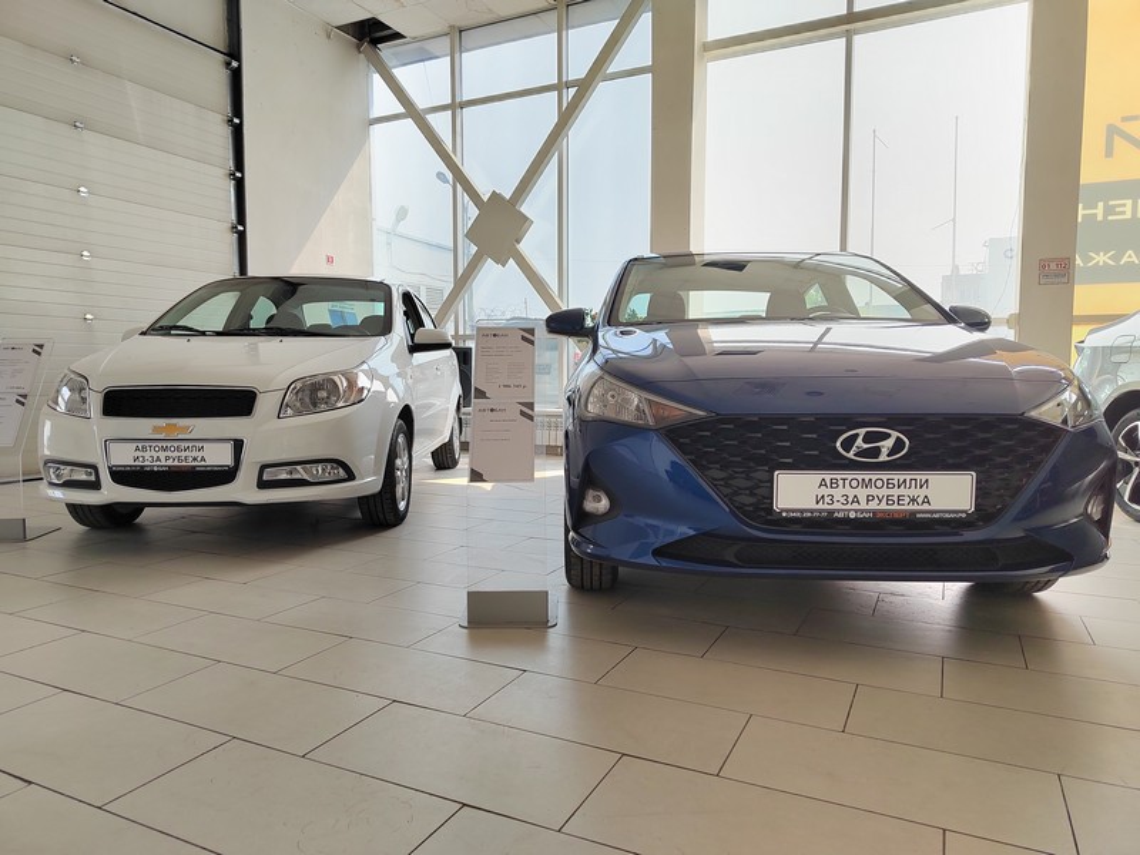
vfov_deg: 58.9
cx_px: 570
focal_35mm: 23
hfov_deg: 73.9
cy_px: 428
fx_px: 757
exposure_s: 1/109
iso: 100
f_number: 1.9
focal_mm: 5.52
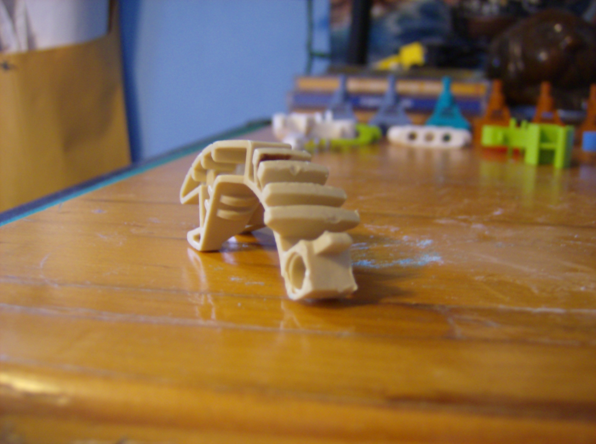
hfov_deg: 51.5
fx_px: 618
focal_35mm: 36
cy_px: 222
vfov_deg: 39.5
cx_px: 298
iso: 200
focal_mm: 6
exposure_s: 1/3.1
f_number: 2.8
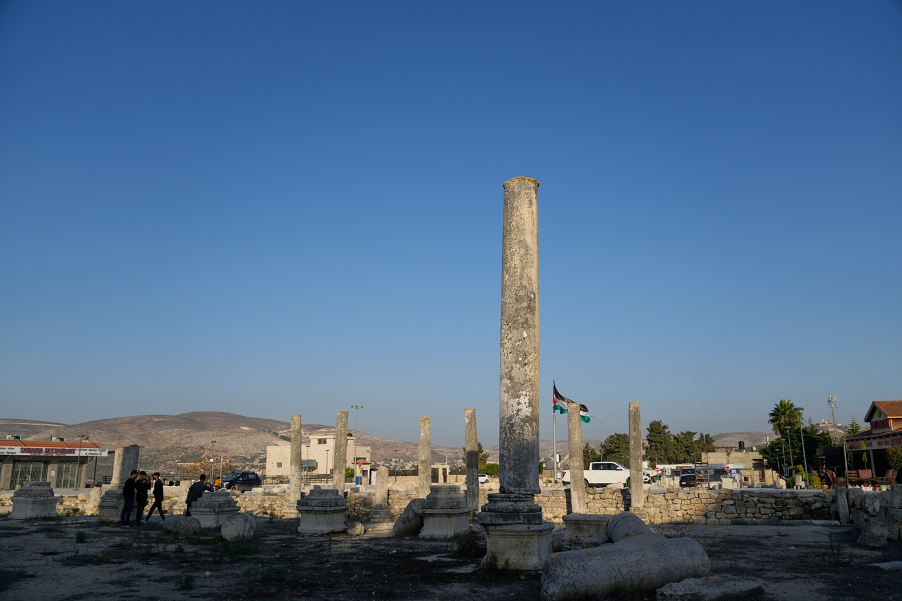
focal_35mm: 29
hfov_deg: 63.7
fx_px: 726
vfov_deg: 44.9
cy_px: 300
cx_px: 451
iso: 100
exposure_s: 1/2500
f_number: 2.8
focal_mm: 29
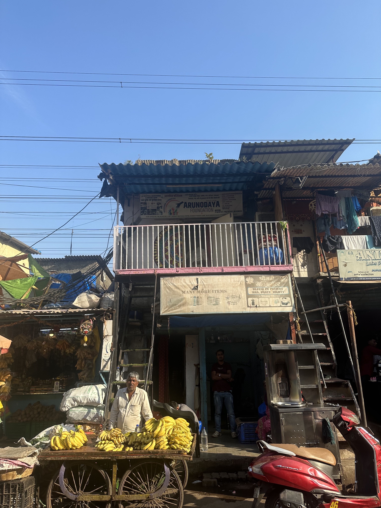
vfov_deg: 71.6
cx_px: 190
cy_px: 254
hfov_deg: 56.8
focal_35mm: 24
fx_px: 352
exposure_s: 1/2525
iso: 80
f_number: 1.78
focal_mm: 6.86
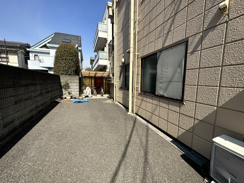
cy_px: 92
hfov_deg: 102.1
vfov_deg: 85.7
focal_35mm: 14
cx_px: 122
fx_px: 99
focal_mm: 2.22
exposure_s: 1/1233
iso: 40
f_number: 2.2
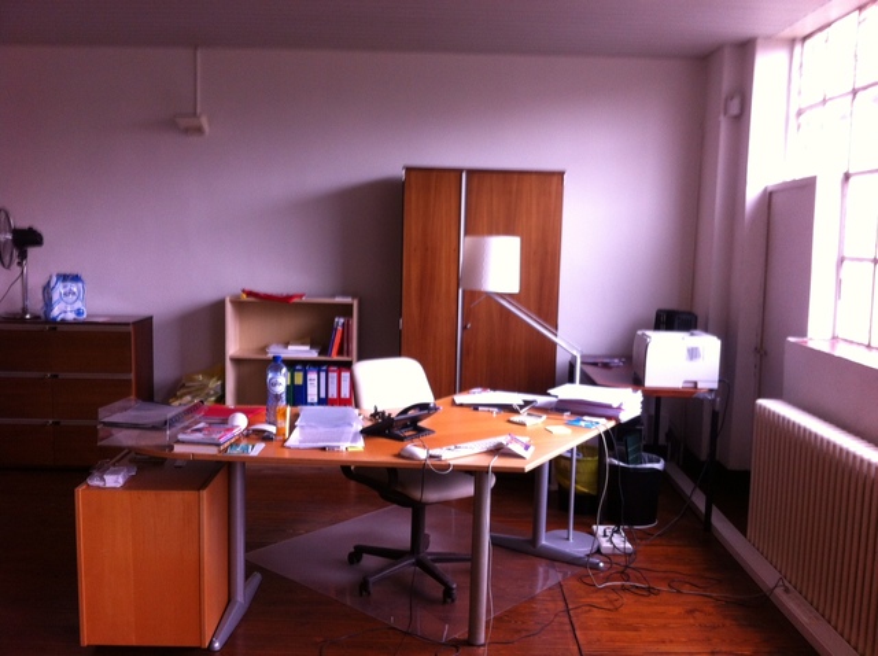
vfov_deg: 40.6
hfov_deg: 52.7
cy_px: 328
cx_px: 439
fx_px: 886
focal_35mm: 35
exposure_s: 1/15
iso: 125
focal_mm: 3.85
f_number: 2.8
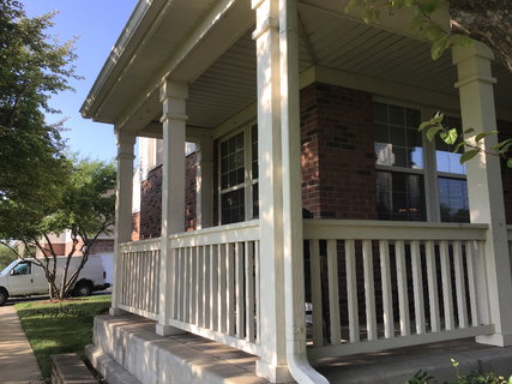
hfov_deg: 58.4
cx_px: 256
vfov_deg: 45.4
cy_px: 192
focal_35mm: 31
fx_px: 458
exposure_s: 1/390
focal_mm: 3.3
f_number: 2.4
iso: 25
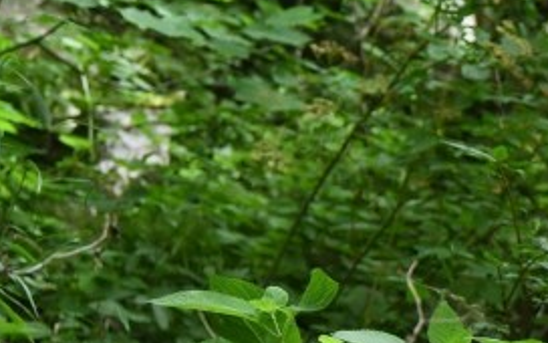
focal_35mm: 620
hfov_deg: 3.3
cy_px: 605
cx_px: 1352
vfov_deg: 2.1
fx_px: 9260
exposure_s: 1/800
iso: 1600
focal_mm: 102
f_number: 3.5
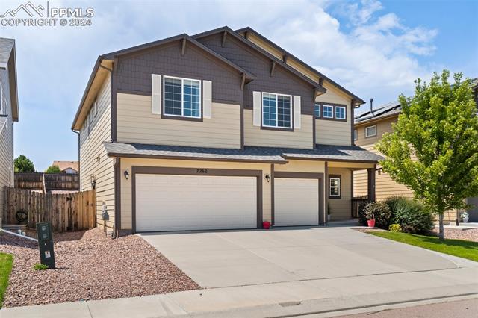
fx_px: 411
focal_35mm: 31
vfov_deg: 42.3
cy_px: 159
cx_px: 239
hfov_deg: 60.3
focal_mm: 31
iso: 100
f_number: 6.3
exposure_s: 1/500
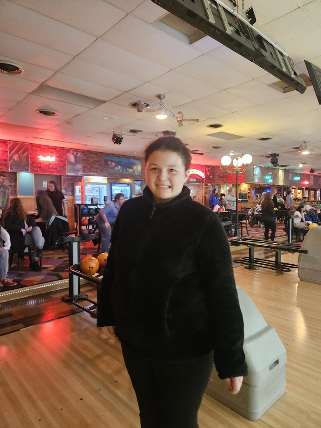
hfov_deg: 58.9
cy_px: 214
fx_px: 284
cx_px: 160
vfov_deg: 73.9
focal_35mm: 23
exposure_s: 1/24
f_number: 1.8
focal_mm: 5.4
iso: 640
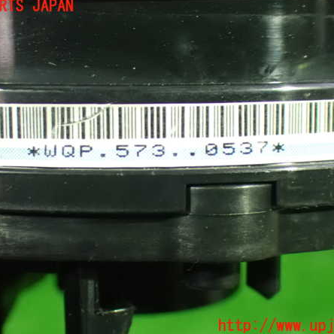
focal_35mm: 98
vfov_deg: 17.7
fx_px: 1070
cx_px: 162
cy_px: 166
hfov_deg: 17.7
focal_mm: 14.62
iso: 1600
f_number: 4.3
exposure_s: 1/15
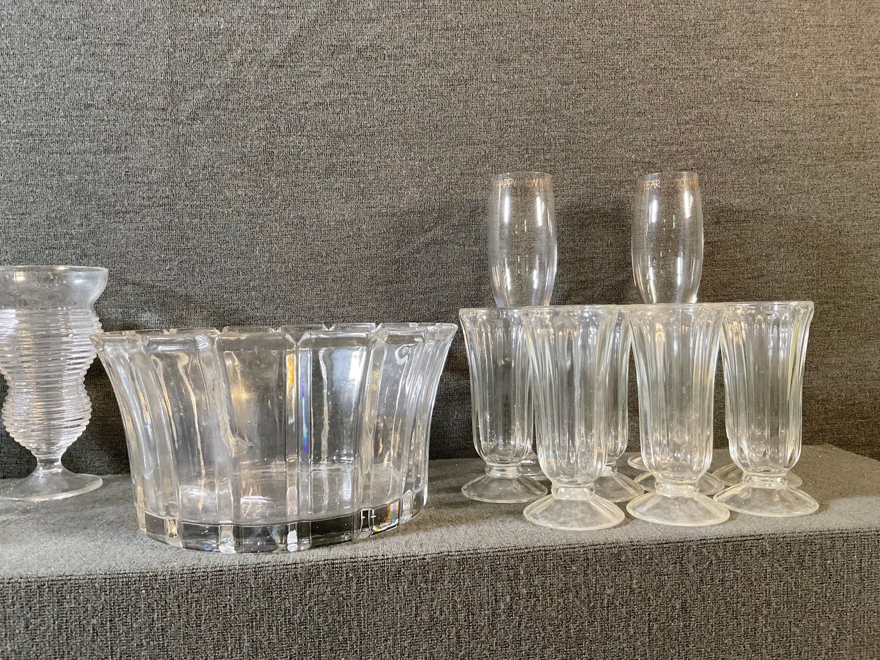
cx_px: 440
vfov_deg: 48.2
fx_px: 737
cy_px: 330
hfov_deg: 61.7
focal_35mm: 29
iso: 200
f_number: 1.8
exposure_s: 1/60
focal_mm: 3
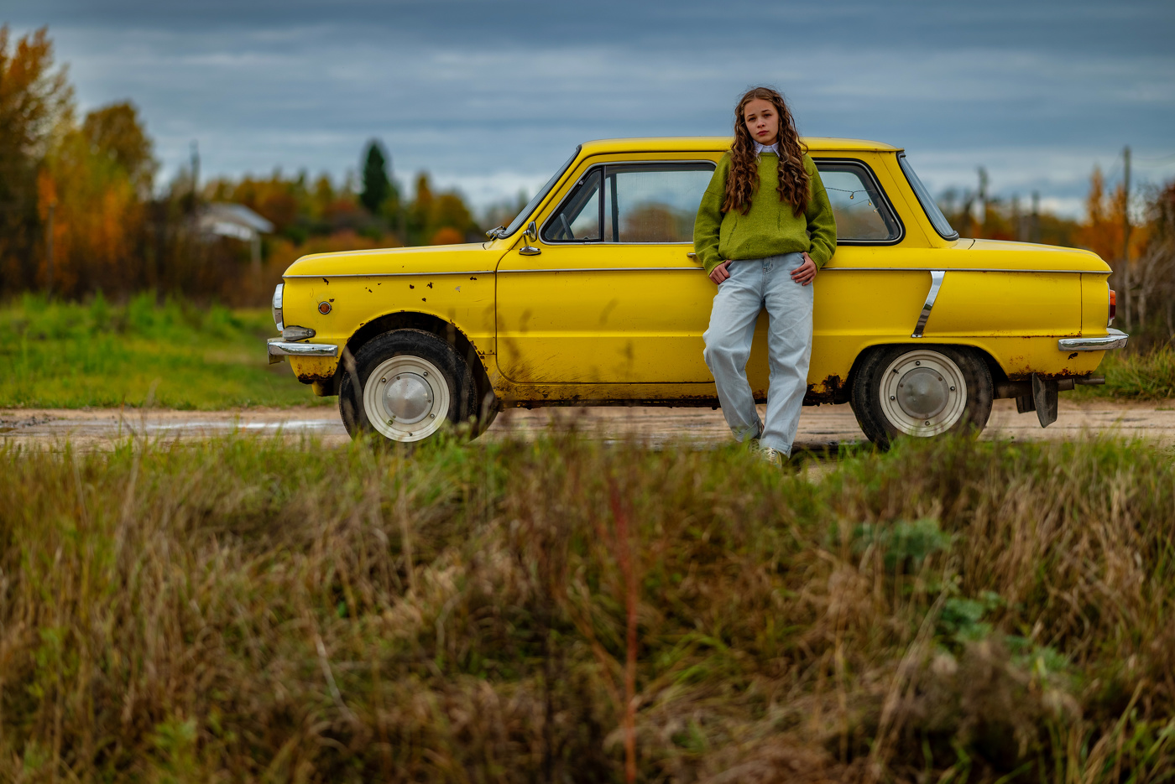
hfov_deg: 19.4
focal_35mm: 105
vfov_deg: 13.1
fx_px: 3429
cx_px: 588
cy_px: 392
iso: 100
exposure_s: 1/2000
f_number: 2
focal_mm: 105
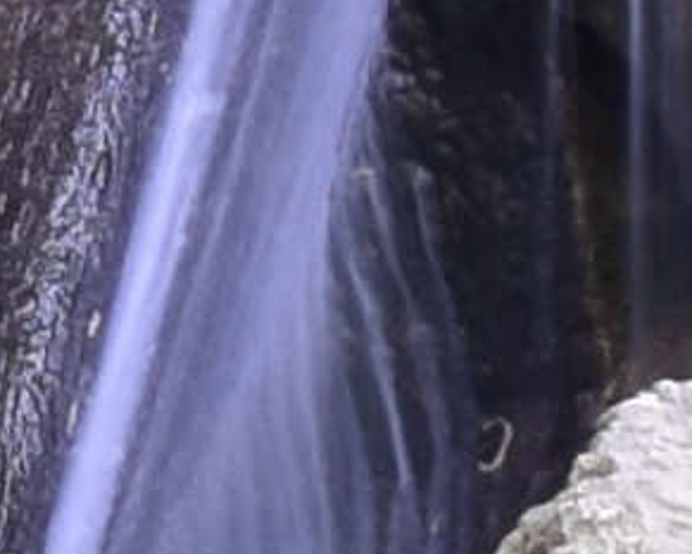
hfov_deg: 7.4
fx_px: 5327
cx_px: -221
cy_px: 243
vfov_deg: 6.0
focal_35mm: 260
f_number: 11
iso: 100
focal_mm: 28
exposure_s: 2.5
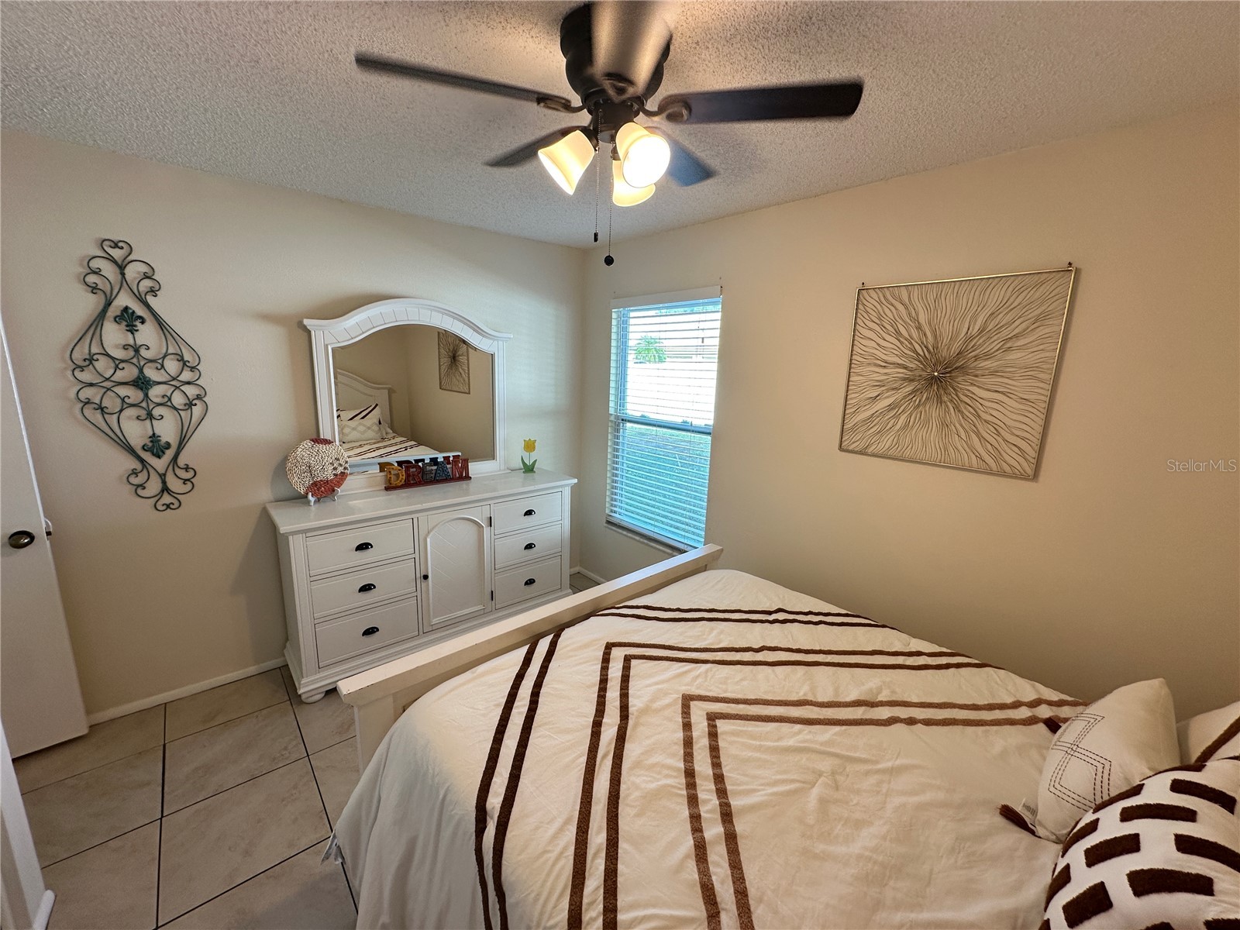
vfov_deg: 85.7
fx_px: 502
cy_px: 465
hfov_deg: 102.1
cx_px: 620
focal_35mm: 14
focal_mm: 2.22
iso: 80
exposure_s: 1/120
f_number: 2.2
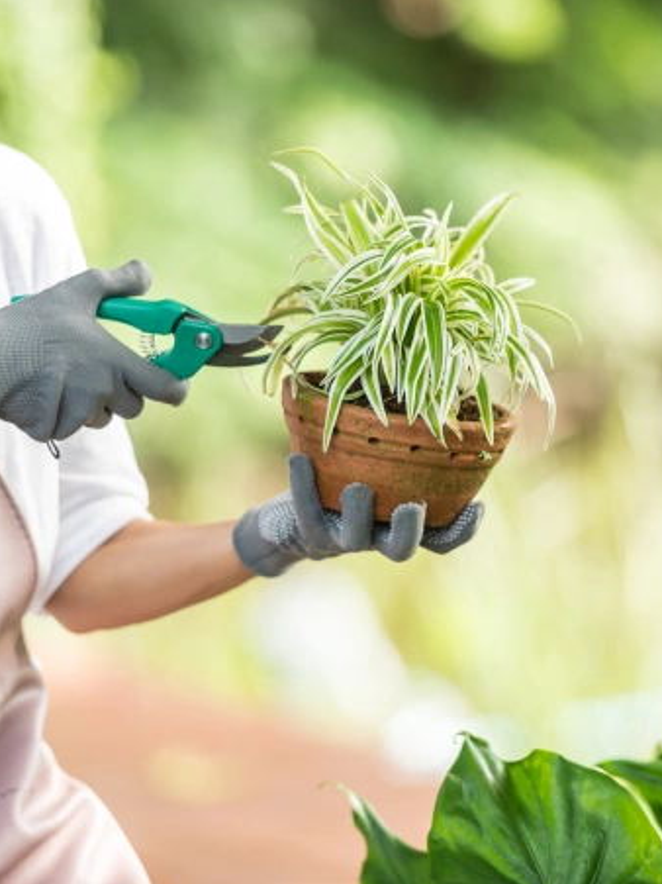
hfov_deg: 5.7
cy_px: 441
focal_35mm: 261
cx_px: 282
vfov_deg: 7.6
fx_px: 6658
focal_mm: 180
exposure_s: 1/320
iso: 250
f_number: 2.8
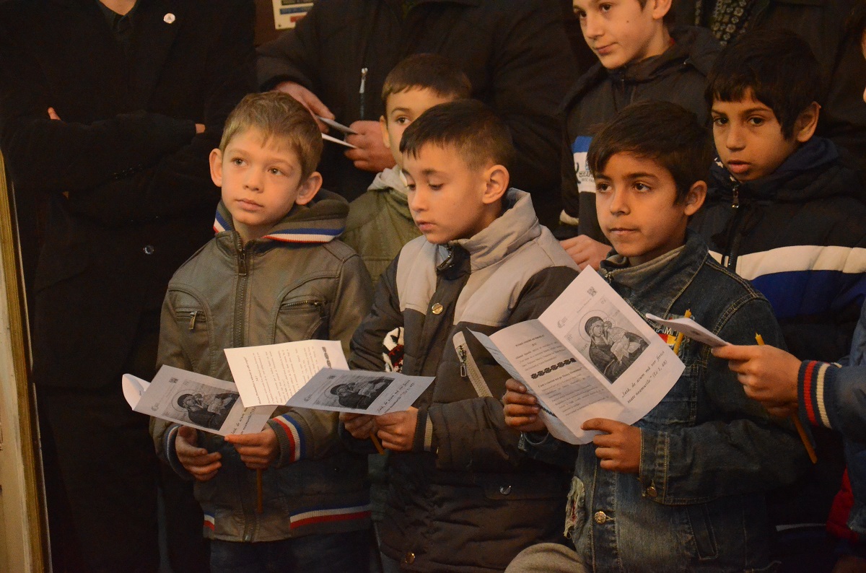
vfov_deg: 11.4
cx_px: 433
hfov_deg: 17.1
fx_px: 2880
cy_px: 286
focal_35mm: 120
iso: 6400
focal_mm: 80
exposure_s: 1/80
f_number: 5.3
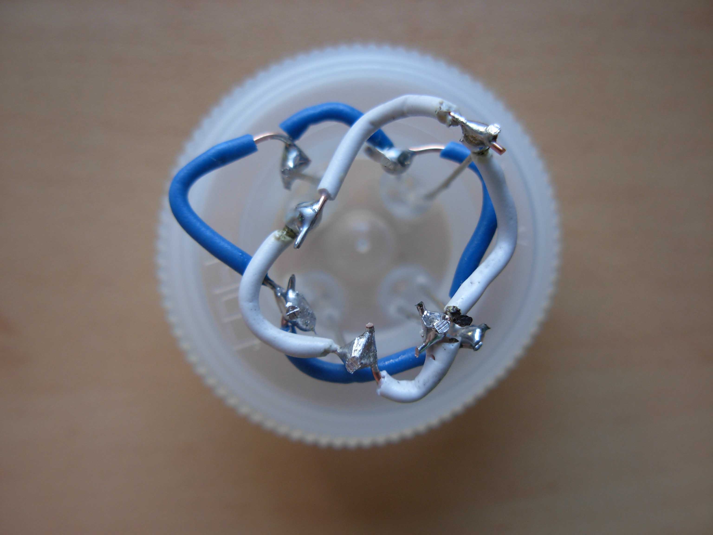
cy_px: 268
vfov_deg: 37.7
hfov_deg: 49.0
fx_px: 783
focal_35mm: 38
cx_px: 356
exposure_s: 1/39.1
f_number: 2.9
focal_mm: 6.3
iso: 79
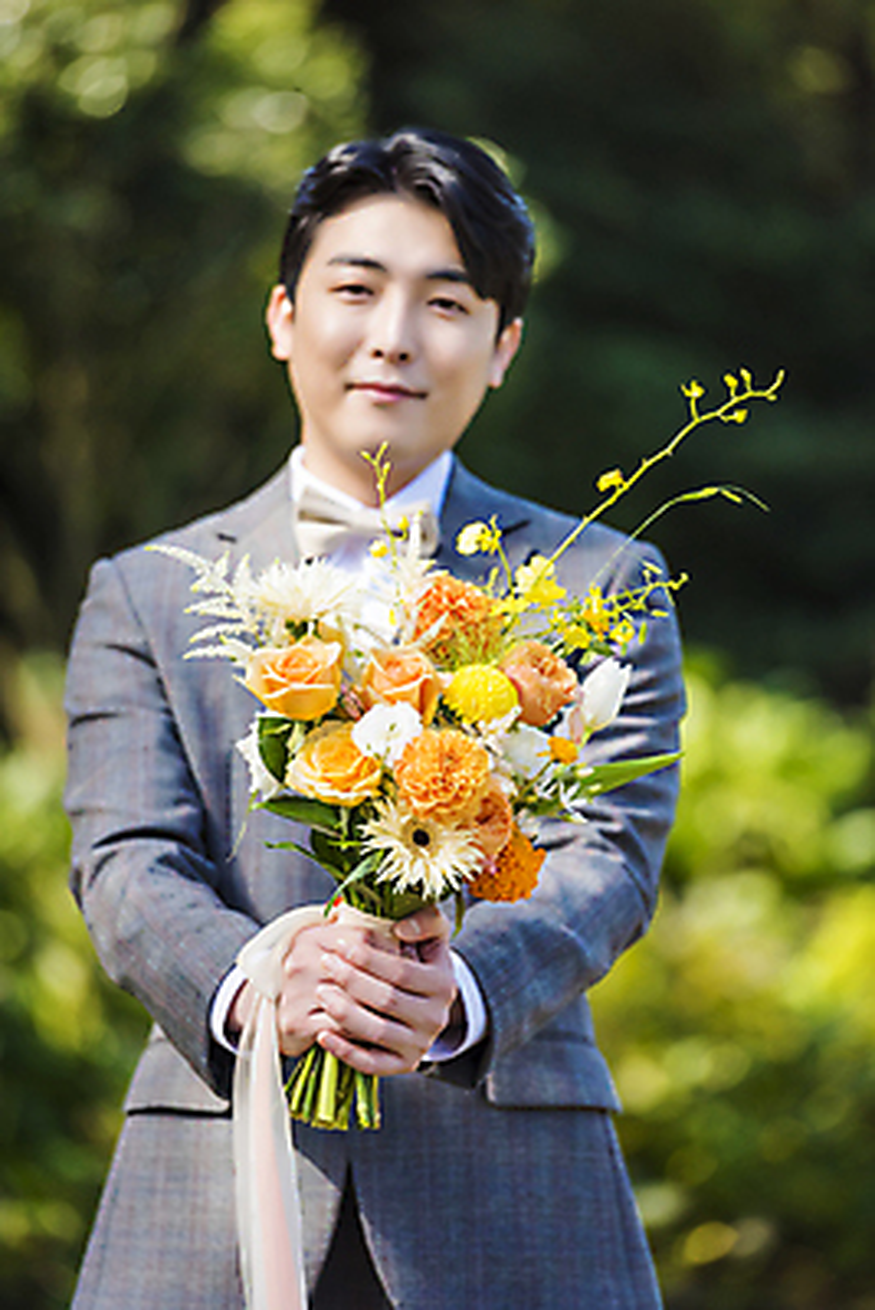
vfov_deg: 10.3
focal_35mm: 200
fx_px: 7285
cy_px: 655
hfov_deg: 6.9
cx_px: 438
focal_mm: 200
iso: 400
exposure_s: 1/1000
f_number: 3.2
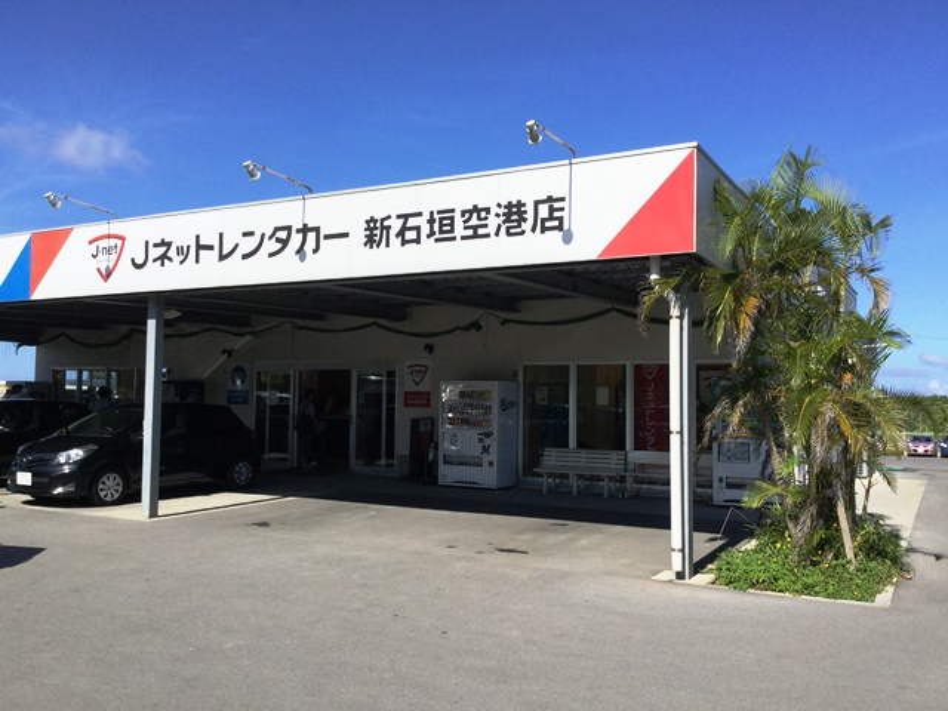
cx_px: 474
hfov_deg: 58.4
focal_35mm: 31
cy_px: 356
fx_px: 849
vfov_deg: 45.4
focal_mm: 3.3
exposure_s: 1/2551
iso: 25
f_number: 2.4
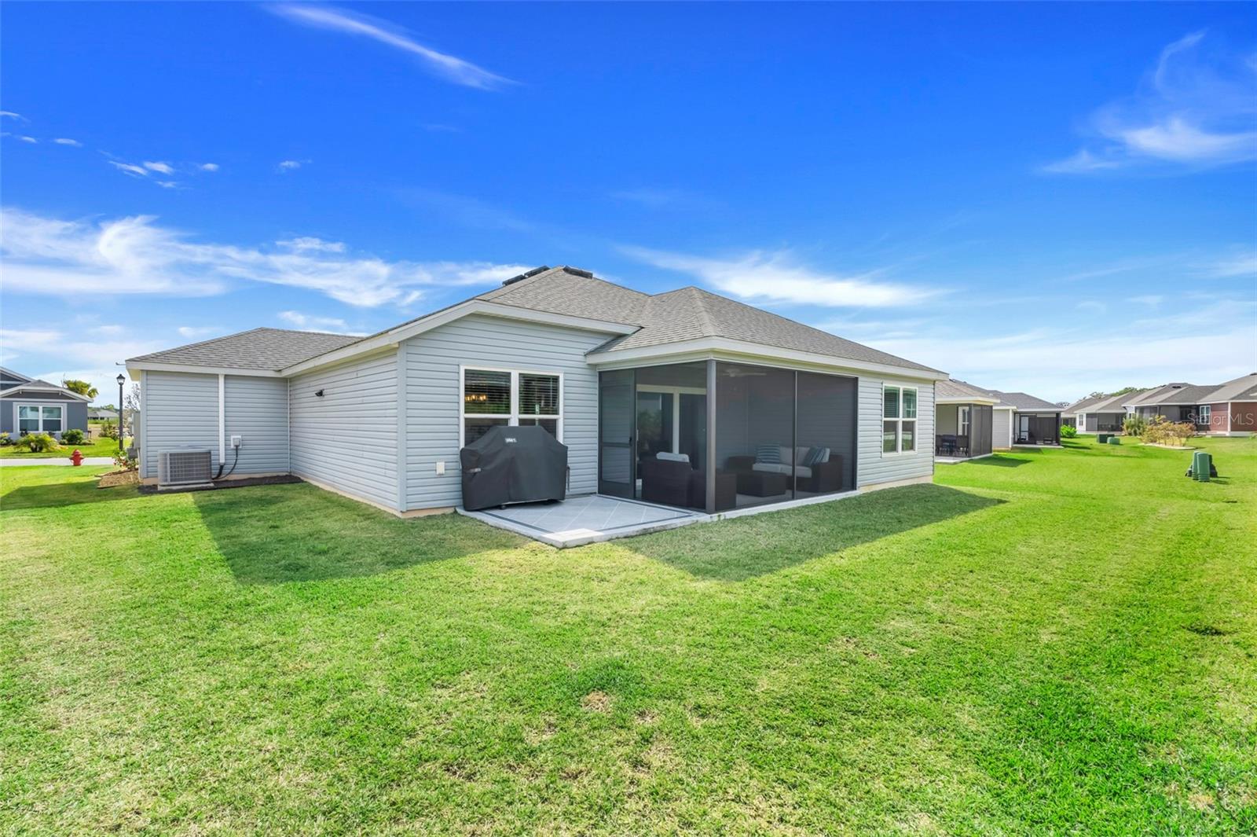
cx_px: 628
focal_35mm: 16
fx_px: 558
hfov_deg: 96.8
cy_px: 418
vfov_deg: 73.7
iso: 250
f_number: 9
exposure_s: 1/100
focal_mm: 16
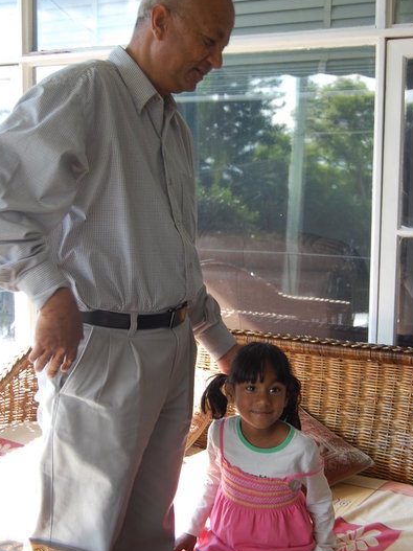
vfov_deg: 34.3
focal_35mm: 56
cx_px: 199
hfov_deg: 26.1
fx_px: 891
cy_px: 296
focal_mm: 32
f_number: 5.6
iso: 200
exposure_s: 1/125
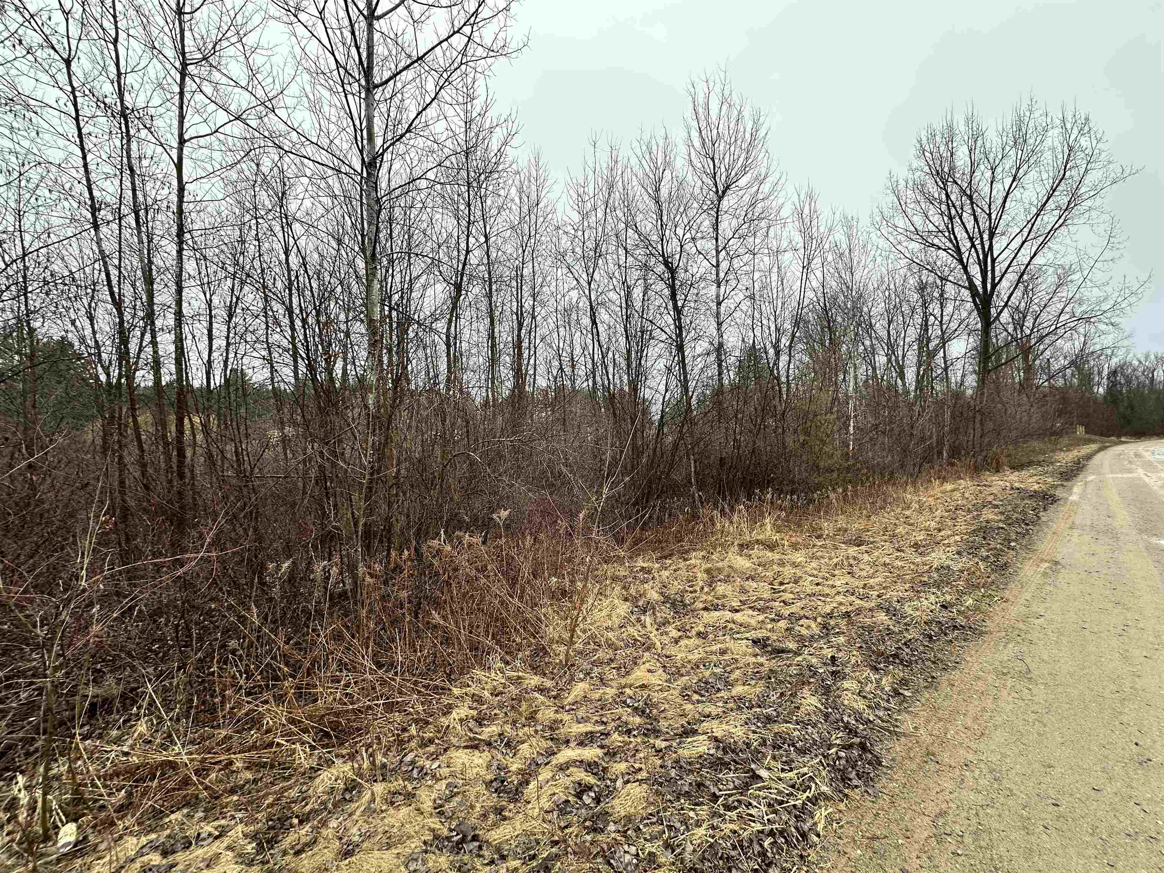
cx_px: 582
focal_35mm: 14
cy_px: 436
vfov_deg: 85.7
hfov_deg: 102.1
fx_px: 471
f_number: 2.2
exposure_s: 1/215
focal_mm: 2.22
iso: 40
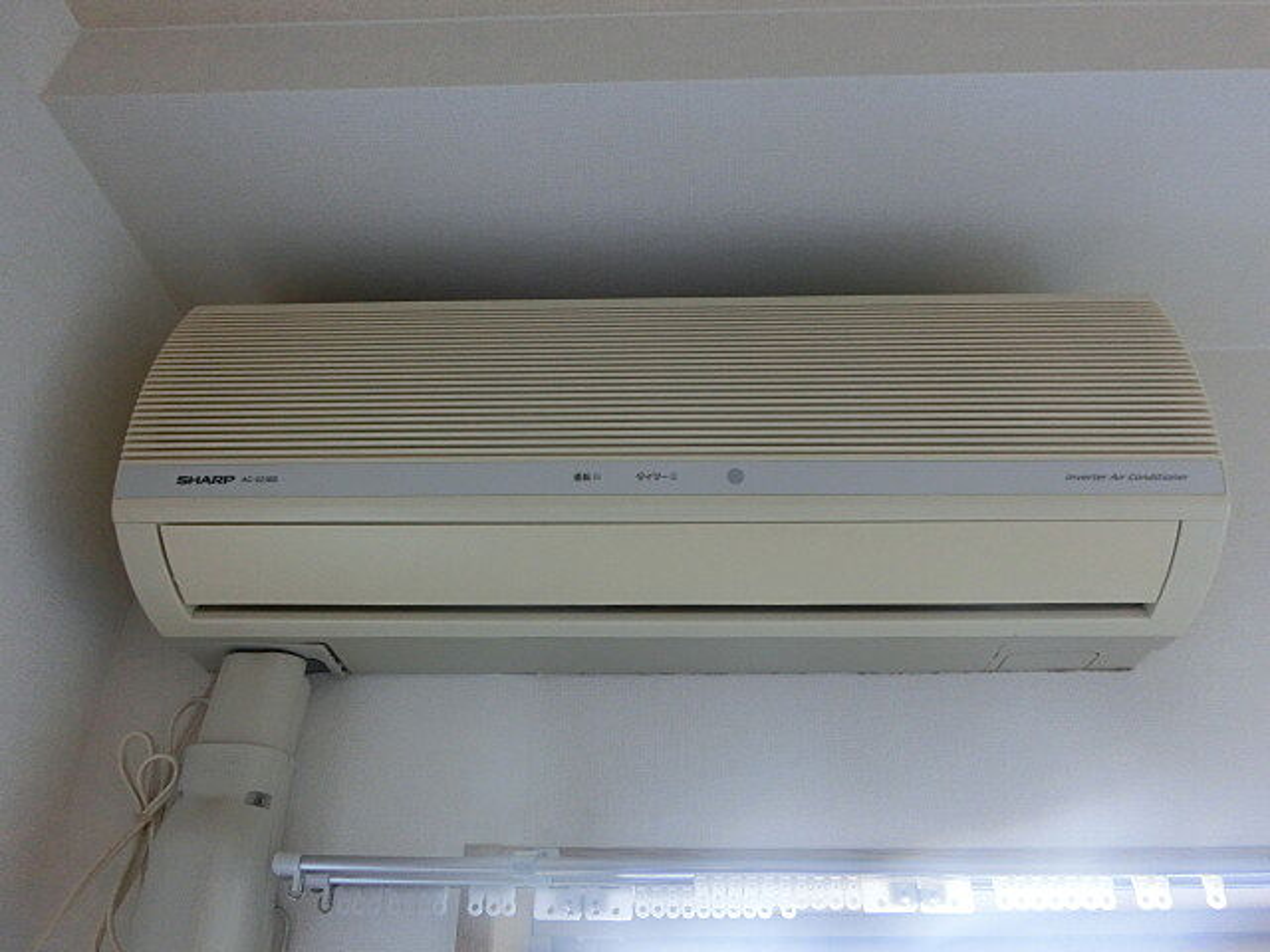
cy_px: 476
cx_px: 635
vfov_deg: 54.9
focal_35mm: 25
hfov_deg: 69.4
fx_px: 917
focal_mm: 4.5
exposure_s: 1/50
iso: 400
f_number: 3.5
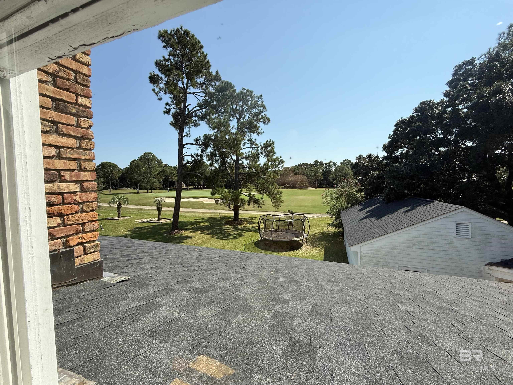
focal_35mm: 14
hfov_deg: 102.1
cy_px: 192
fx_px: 207
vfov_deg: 85.7
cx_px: 256
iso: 50
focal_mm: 2.22
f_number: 2.2
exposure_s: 1/1534
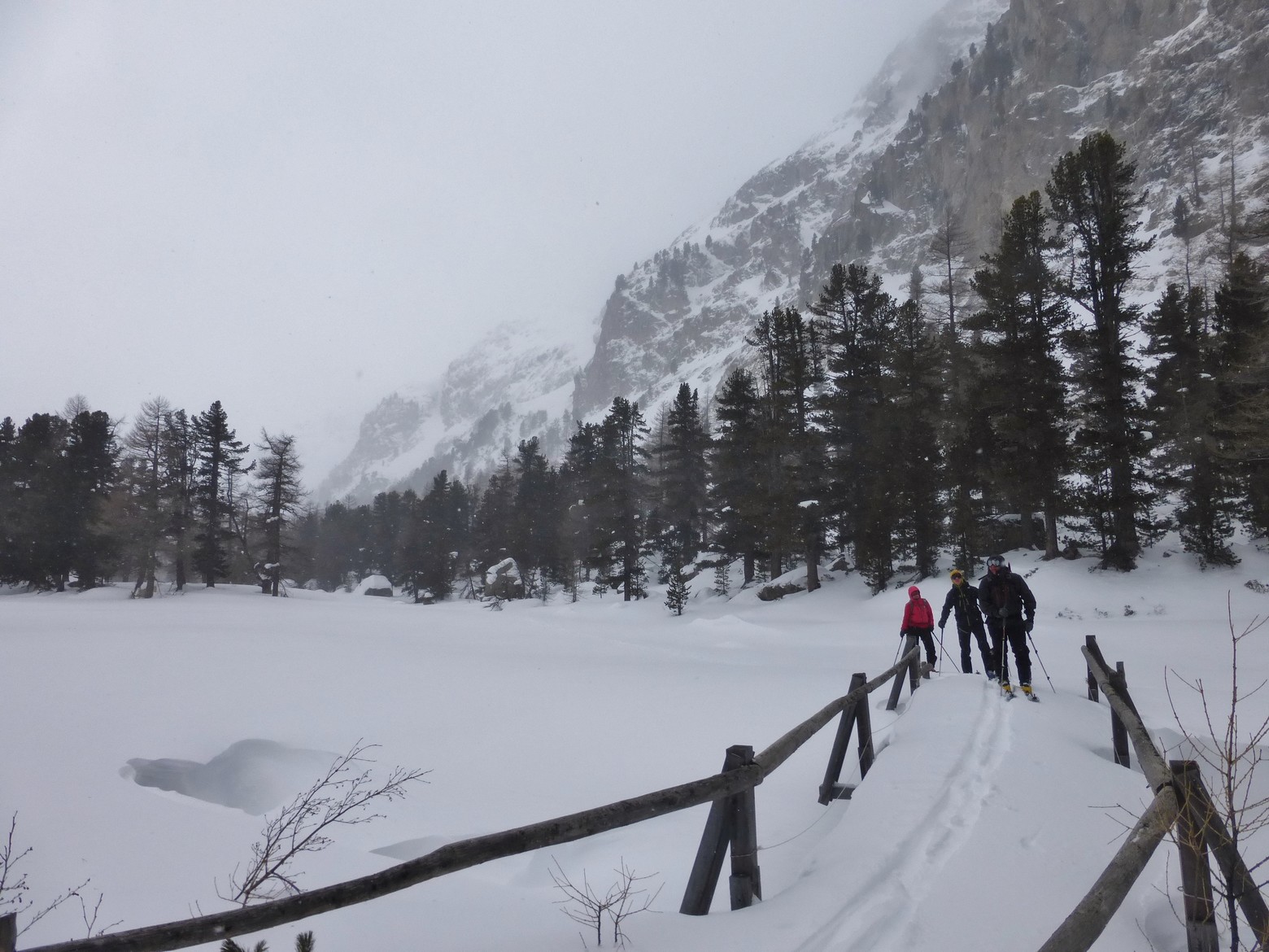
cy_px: 476
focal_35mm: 25
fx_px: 916
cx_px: 634
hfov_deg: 69.4
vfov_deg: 54.9
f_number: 4
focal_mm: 4.3
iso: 100
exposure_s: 1/1600
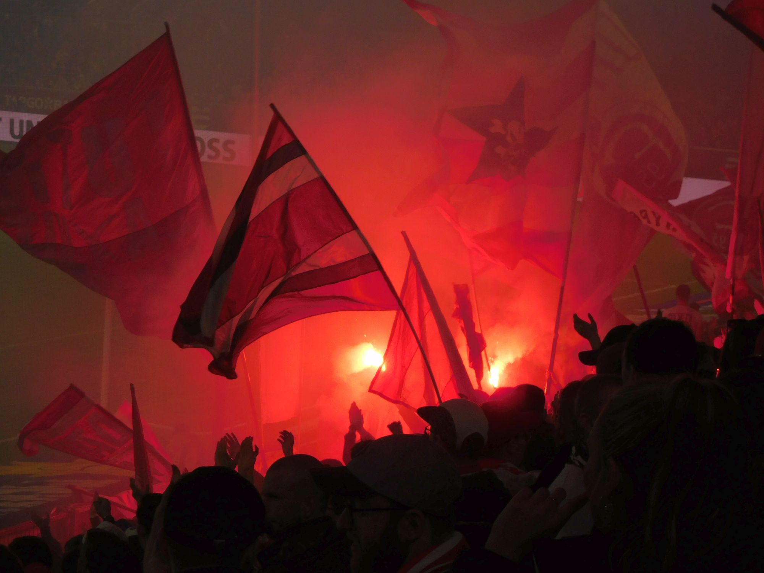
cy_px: 286
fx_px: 2207
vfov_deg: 14.8
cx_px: 382
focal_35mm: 100
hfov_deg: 19.6
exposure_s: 1/250
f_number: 4.8
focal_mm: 17.8
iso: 160
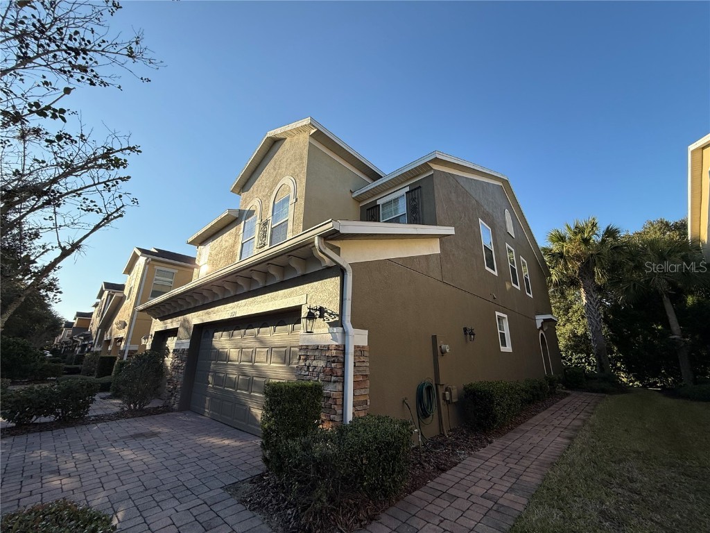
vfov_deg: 85.7
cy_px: 266
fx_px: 287
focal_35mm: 14
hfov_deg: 102.1
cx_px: 355
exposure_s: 1/1068
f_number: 2.2
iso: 50
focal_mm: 2.22
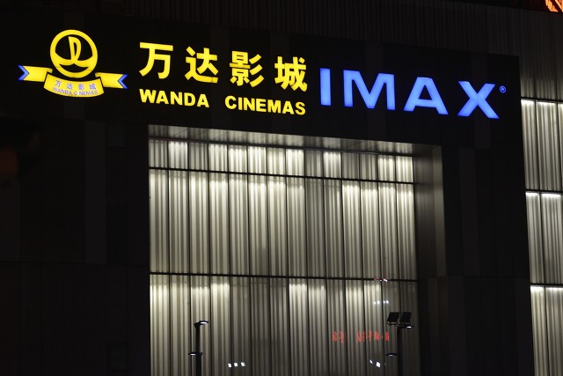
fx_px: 1642
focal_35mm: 105
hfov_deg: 19.5
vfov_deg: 13.0
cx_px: 282
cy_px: 188
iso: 800
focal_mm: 105
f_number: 4
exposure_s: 1/50
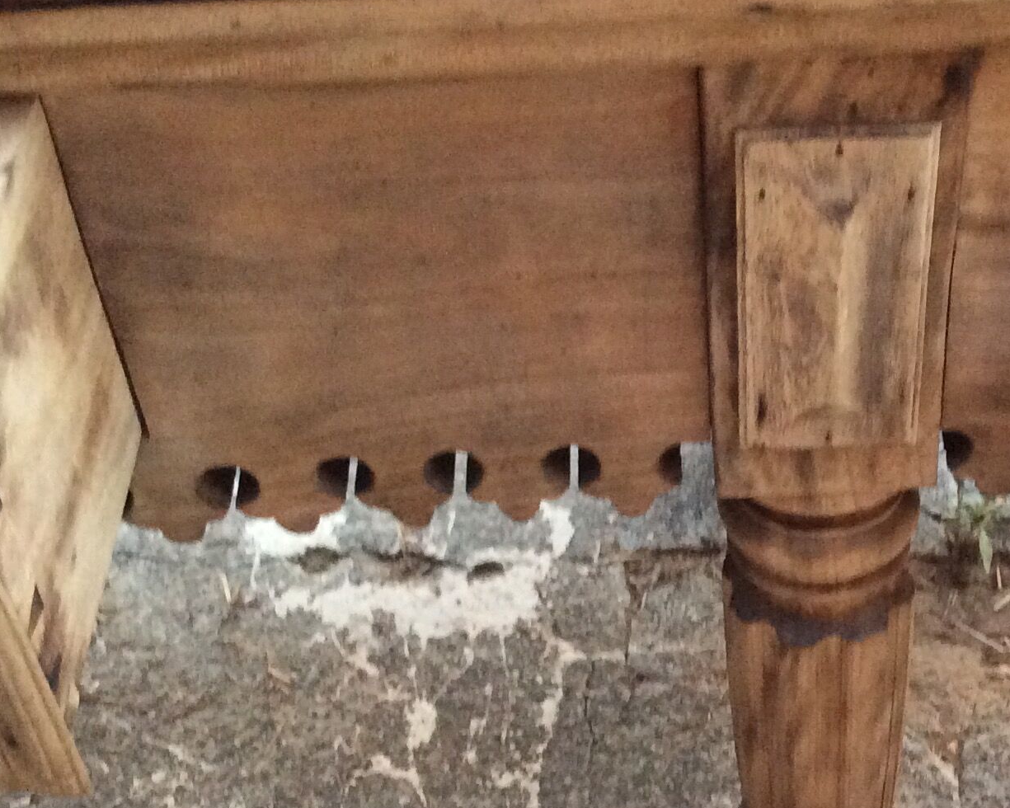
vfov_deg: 23.0
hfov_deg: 28.4
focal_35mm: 66
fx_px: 1973
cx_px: 723
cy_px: 557
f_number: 2.4
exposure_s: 1/25
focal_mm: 3.3
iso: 320
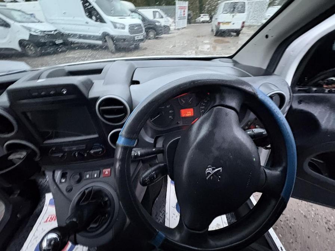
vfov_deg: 85.7
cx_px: 168
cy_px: 126
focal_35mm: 14
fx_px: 135
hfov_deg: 102.1
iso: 1600
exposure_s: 1/30
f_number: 2.2
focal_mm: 2.22
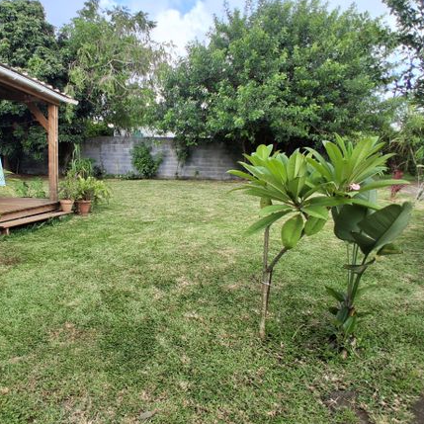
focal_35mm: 21
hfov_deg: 70.6
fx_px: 291
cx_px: 150
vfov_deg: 72.1
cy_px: 207
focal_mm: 1.4
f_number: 2.2
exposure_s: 1/259
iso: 50
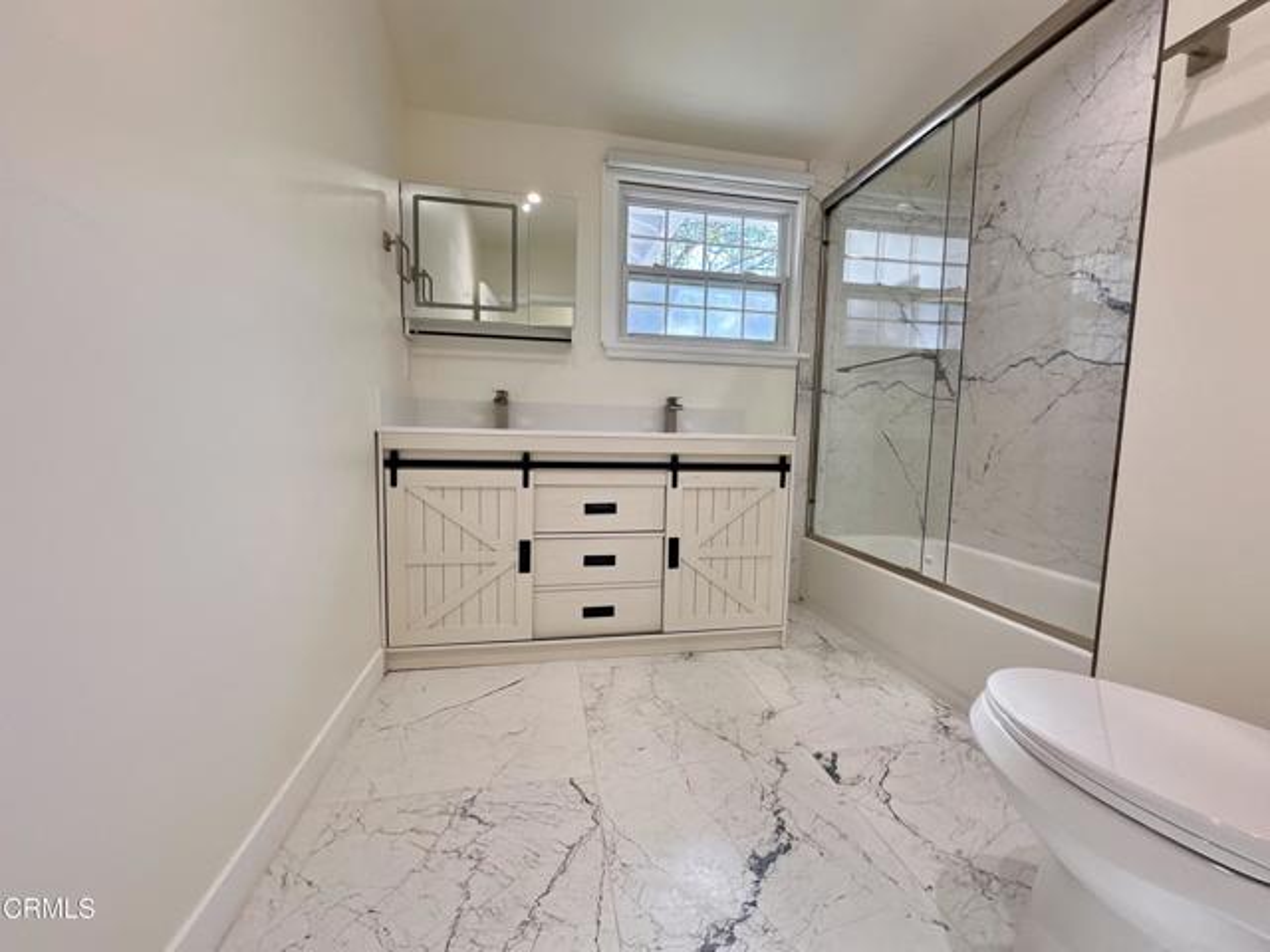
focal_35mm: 14
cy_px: 476
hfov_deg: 102.1
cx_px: 635
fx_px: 514
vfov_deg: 85.7
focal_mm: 2.22
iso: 80
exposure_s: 1/120
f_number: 2.2
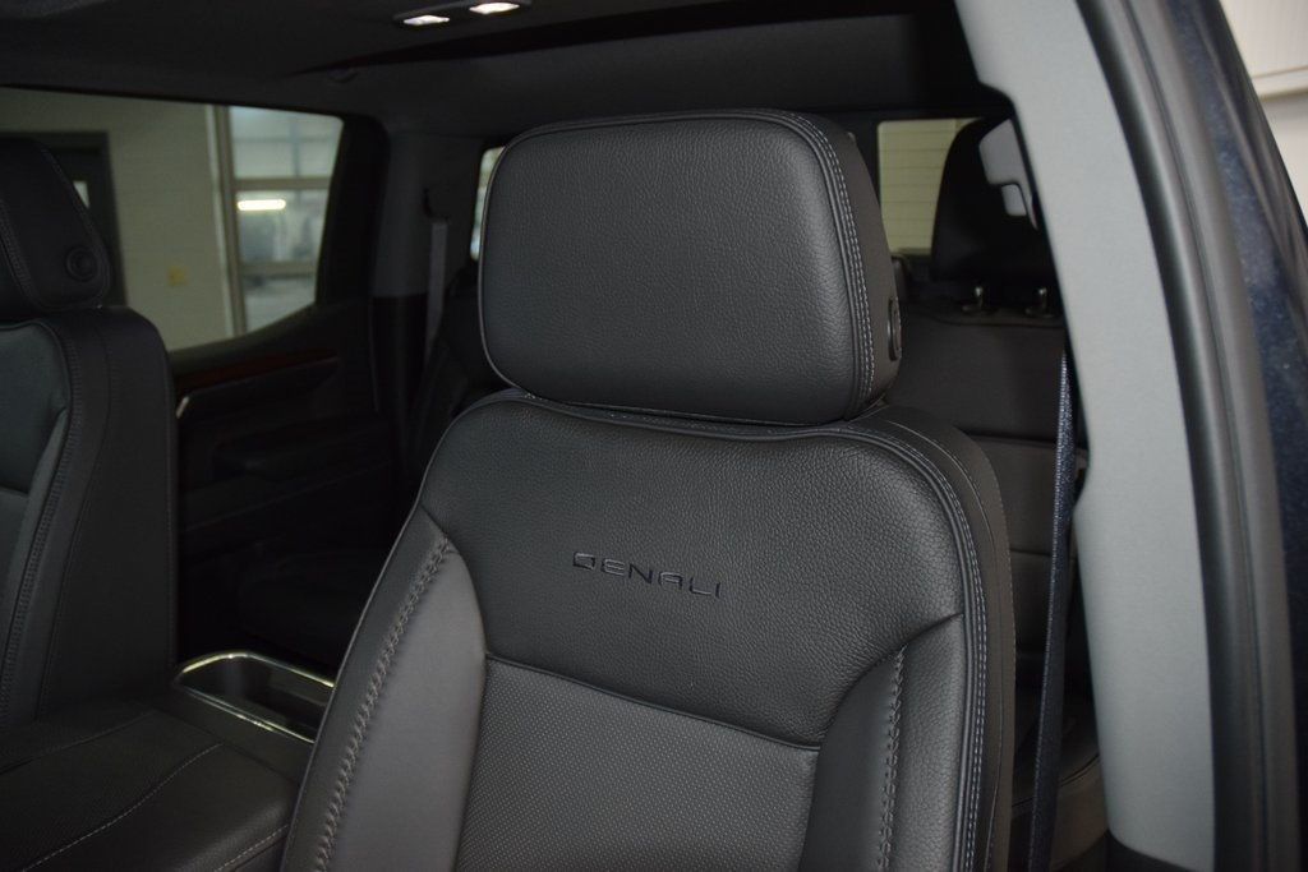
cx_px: 654
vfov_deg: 47.9
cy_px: 436
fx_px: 981
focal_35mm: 27
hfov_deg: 67.4
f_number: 3.5
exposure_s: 1/80
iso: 1600
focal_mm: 18
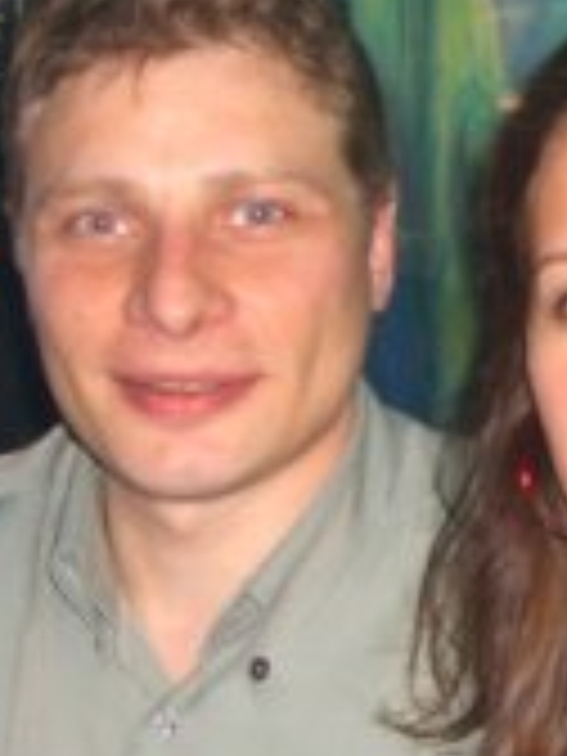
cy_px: 387
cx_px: 634
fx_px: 2970
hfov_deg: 10.8
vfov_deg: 14.5
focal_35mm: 136
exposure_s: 1/60
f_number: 2.8
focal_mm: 7.9
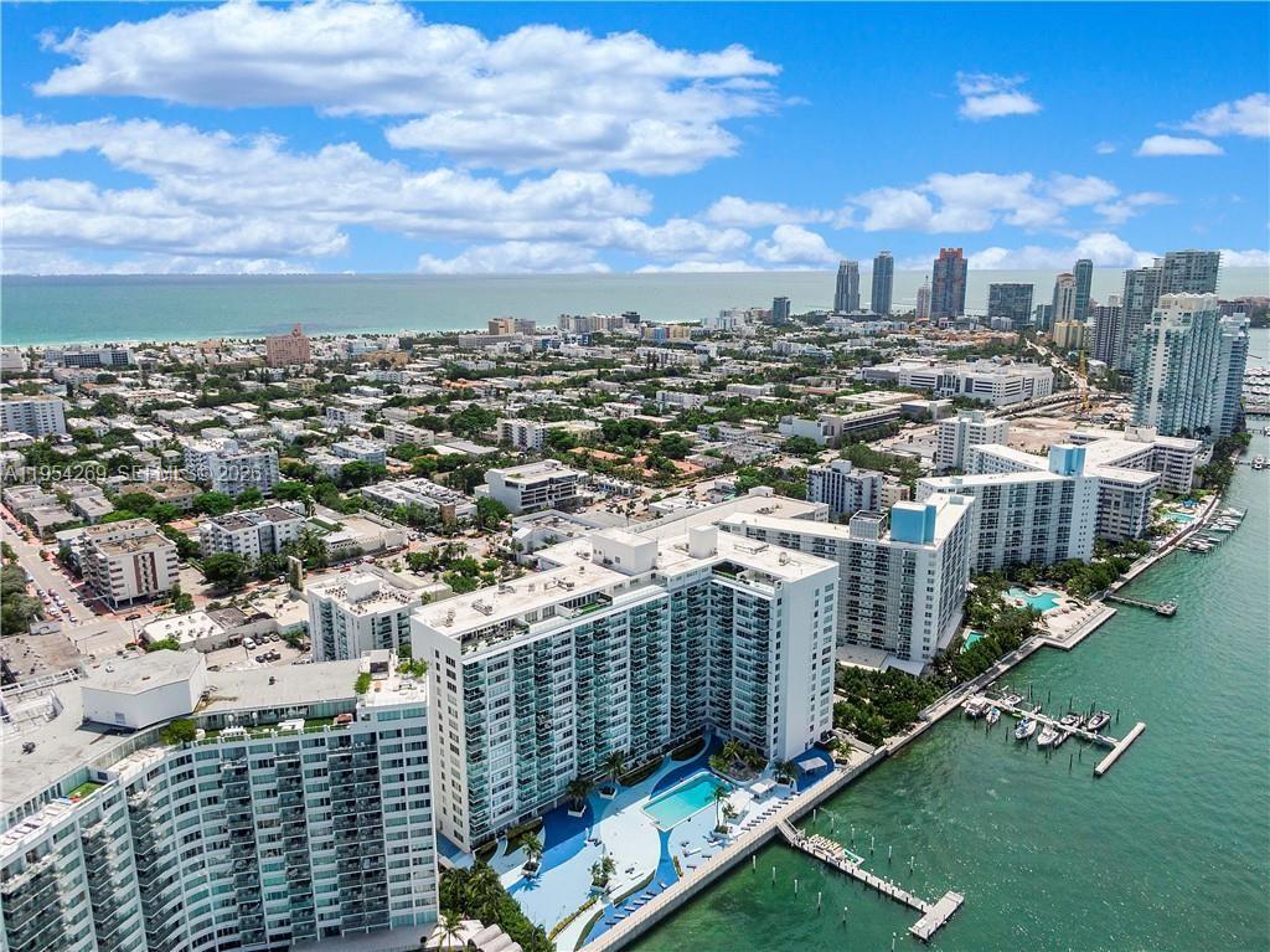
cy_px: 476
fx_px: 880
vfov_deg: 56.8
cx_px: 635
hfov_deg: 71.6
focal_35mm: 24
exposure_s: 1/2500
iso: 100
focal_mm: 4.39
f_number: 2.8
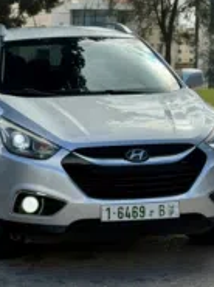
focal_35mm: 104
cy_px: 53
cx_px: 56
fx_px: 860
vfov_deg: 18.7
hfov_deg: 14.1
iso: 100
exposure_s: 1/4098
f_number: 1.78
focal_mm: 6.76
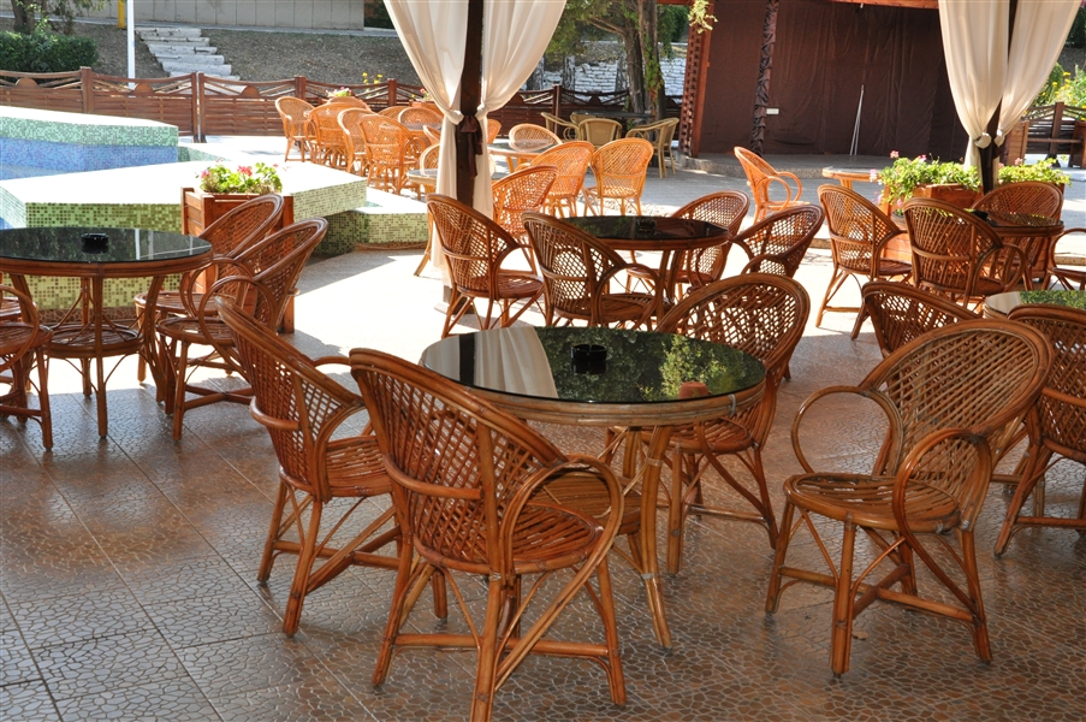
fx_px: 1356
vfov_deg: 29.8
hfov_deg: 43.6
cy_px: 361
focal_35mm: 45
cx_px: 543
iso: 800
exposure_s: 1/200
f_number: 13
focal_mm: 30
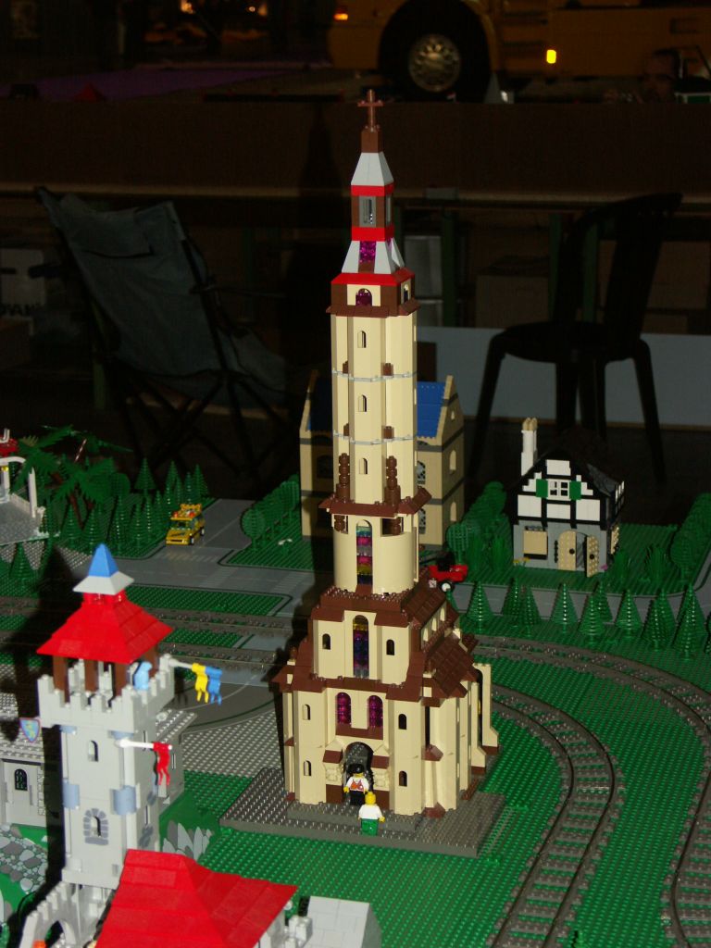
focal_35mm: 76
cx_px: 356
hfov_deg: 19.4
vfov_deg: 25.7
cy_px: 474
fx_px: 2081
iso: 200
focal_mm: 19.56
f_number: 3.2
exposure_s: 1/60
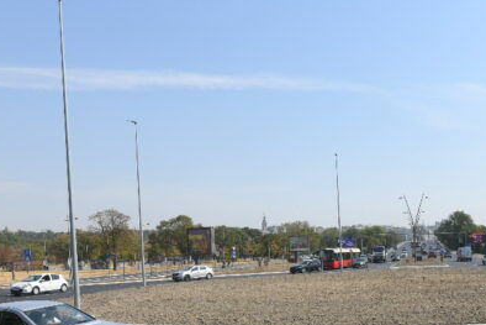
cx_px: 401
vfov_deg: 32.8
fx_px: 527
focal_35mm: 39
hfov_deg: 46.5
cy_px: 281
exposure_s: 1/400
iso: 200
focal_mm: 15
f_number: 10
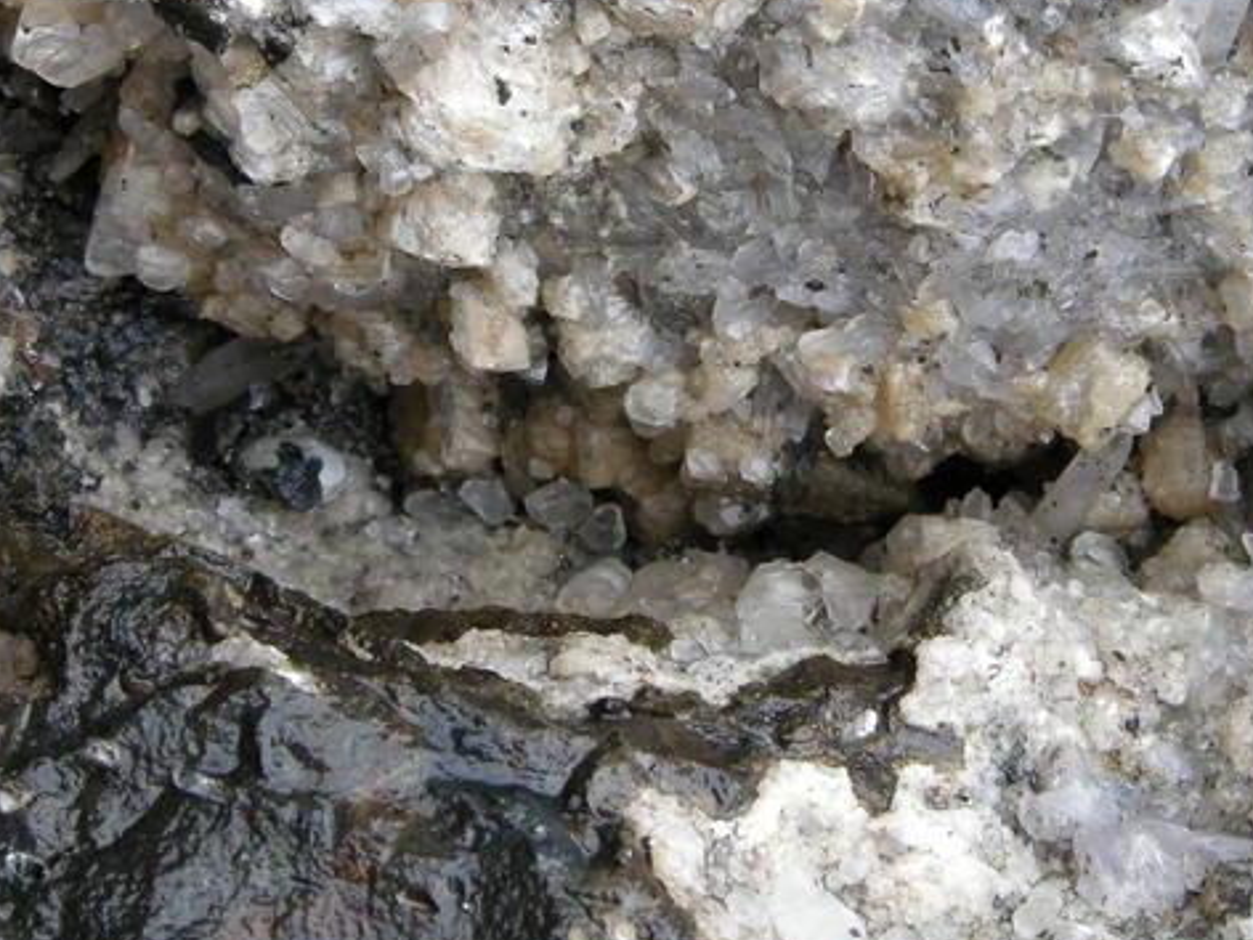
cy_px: 343
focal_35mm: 76
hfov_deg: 25.6
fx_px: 2751
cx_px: 696
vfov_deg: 19.3
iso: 100
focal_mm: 7.5
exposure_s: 1/97.5
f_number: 3.4
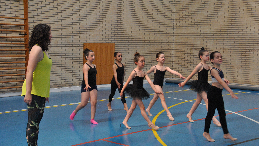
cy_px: 79
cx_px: 129
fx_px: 501
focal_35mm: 73
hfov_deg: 29.0
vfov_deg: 16.5
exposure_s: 1/160
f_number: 6.3
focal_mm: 46
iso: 800
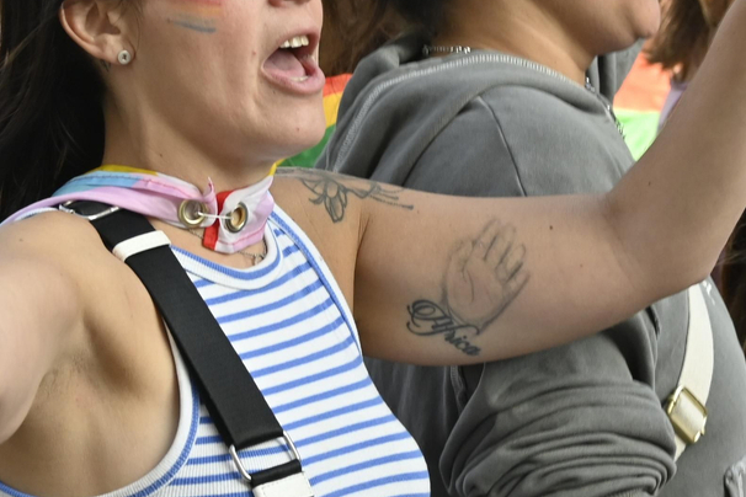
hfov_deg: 7.5
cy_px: 114
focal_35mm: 273
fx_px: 5663
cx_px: 585
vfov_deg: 5.0
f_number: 5.6
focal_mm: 69
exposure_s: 1/500
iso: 320
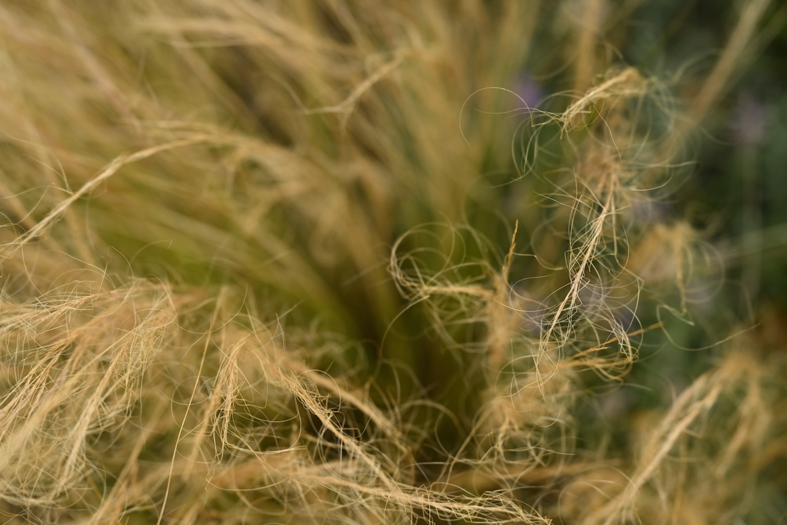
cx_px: 394
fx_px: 2186
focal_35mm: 100
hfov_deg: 20.4
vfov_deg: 13.7
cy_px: 262
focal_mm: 100
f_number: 4.5
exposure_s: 1/800
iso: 250
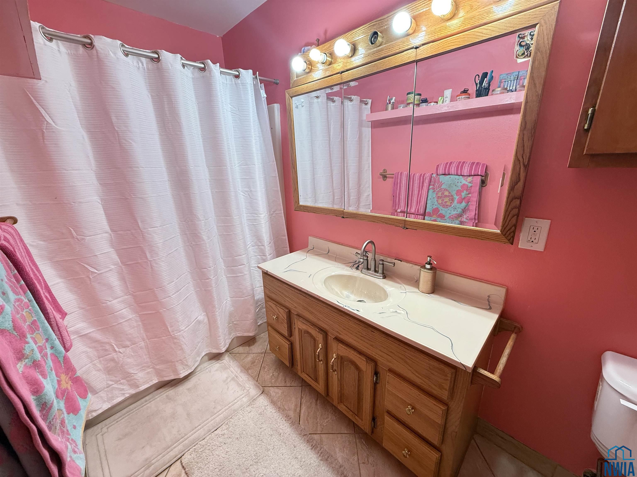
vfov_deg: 85.7
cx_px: 318
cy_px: 238
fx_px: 258
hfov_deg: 102.1
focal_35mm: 14
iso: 250
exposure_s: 1/60
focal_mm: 2.22
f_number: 2.2
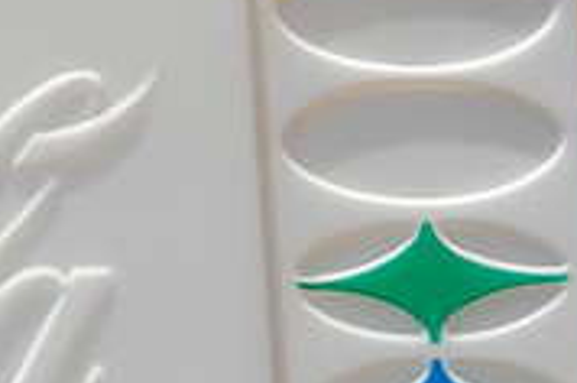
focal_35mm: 473
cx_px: -418
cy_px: 529
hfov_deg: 4.3
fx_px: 7567
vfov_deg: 2.9
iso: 200
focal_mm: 70
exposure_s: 1/640
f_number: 6.3
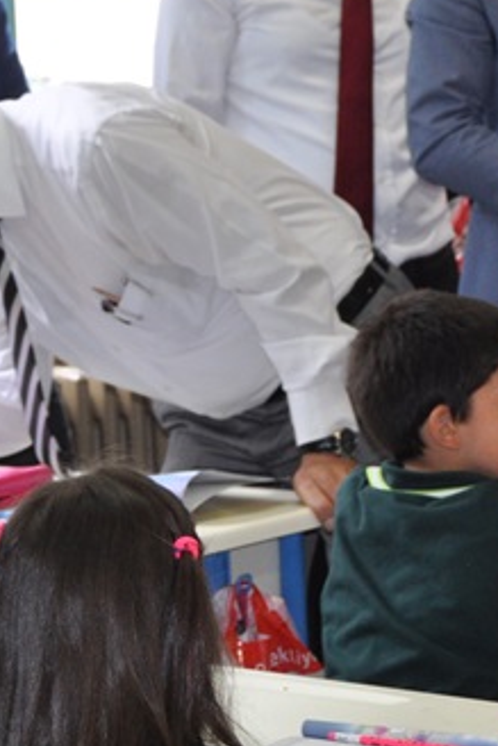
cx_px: 205
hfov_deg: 8.4
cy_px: 266
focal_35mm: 164
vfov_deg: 12.5
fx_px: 3390
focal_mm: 35
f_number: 4.5
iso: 720
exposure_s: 1/125
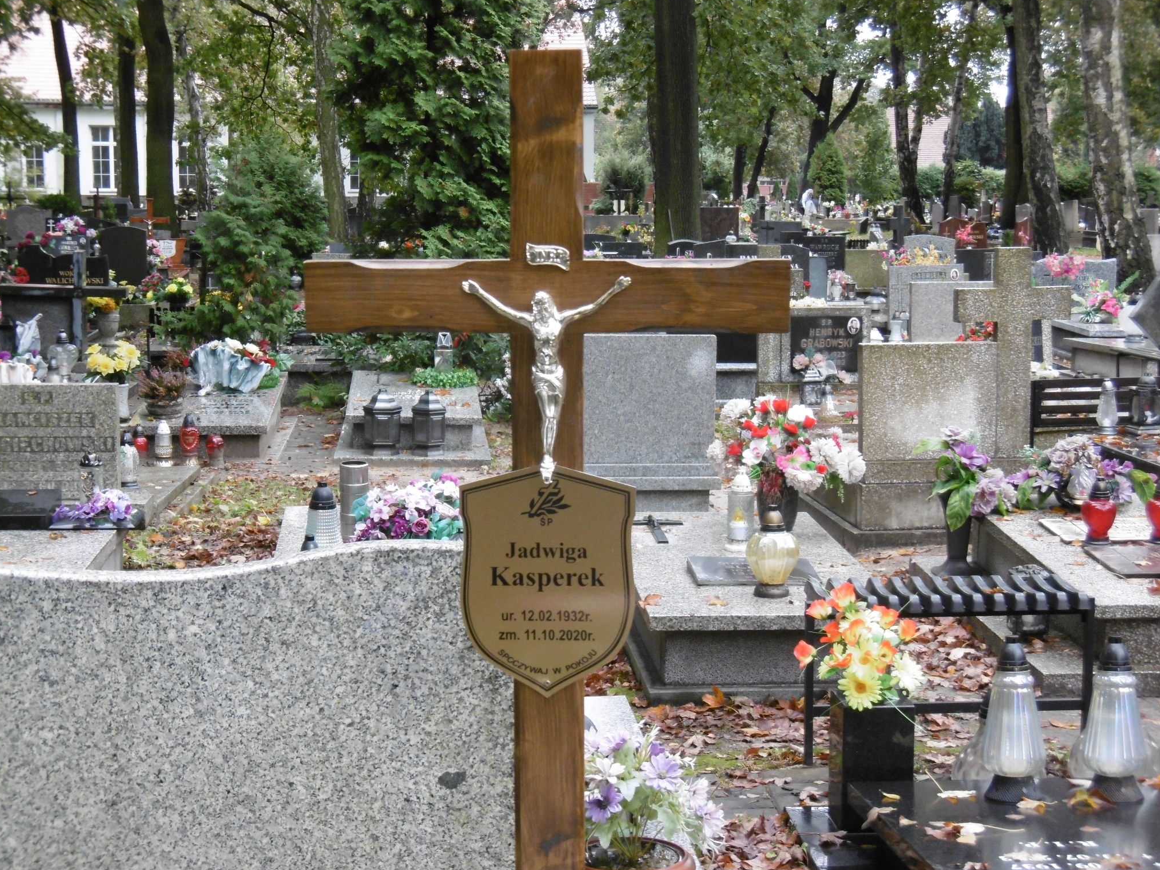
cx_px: 582
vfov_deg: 21.3
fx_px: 2313
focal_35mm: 69
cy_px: 433
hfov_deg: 28.2
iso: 250
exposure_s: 1/60
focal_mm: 12.1
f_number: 4.4
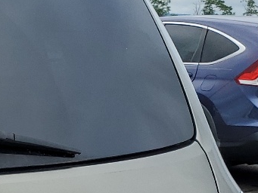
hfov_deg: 14.6
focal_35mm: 122
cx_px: -173
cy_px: 245
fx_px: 910
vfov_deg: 11.8
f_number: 1.5
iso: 50
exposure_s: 1/2500
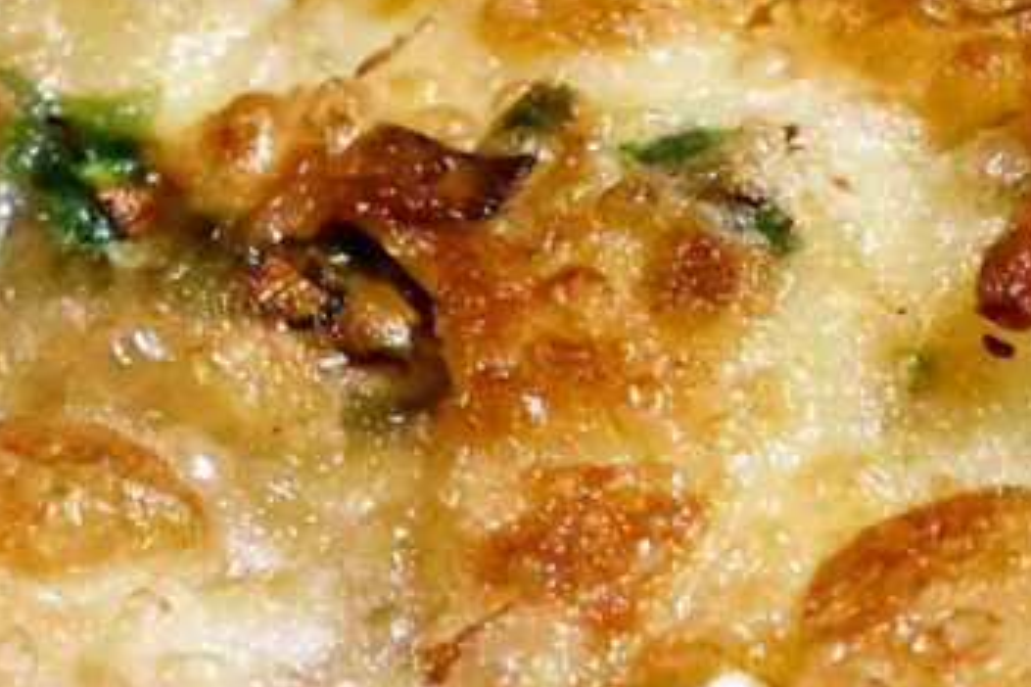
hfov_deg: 3.8
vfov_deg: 2.5
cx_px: 861
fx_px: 15664
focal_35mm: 547
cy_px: 1082
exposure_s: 1/200
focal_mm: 50
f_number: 3.2
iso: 3600
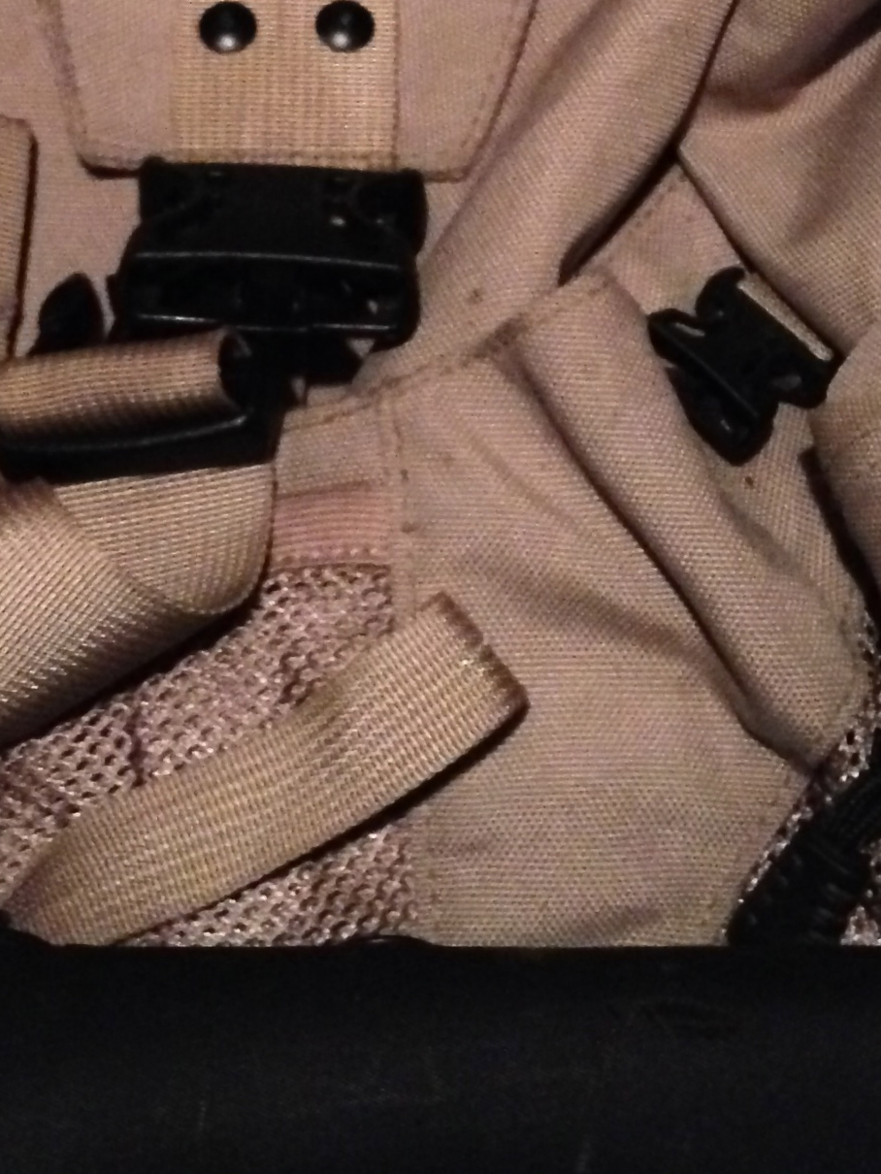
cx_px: 340
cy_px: 155
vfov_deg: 21.6
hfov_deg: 16.6
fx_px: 3019
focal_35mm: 89
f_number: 2.4
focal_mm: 4.12
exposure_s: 1/15
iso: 800
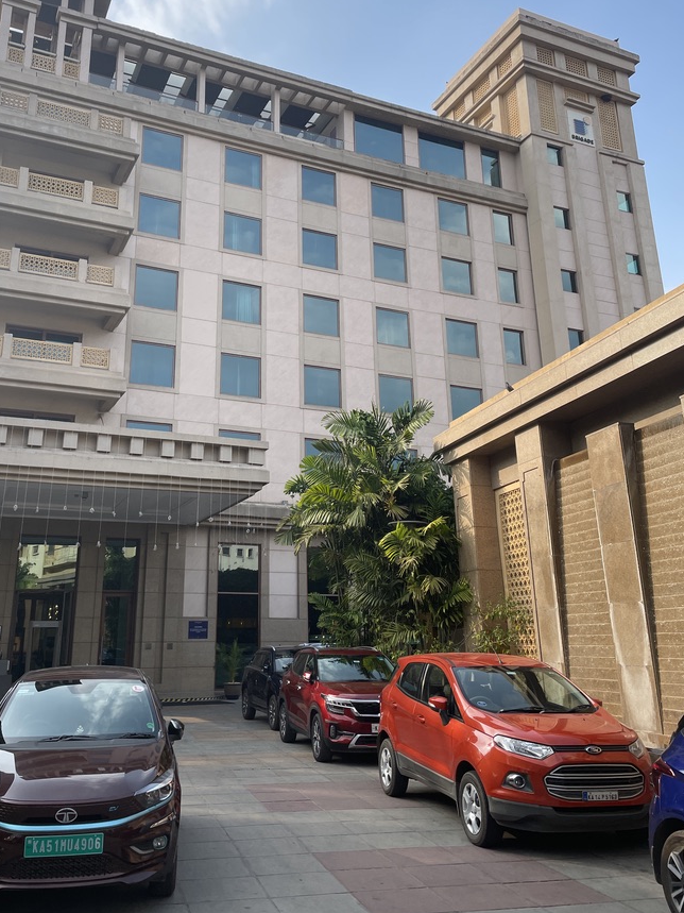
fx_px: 817
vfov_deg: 58.0
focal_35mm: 31
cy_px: 378
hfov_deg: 45.2
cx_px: 283
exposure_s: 1/1689
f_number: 1.6
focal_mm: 4.2
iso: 32
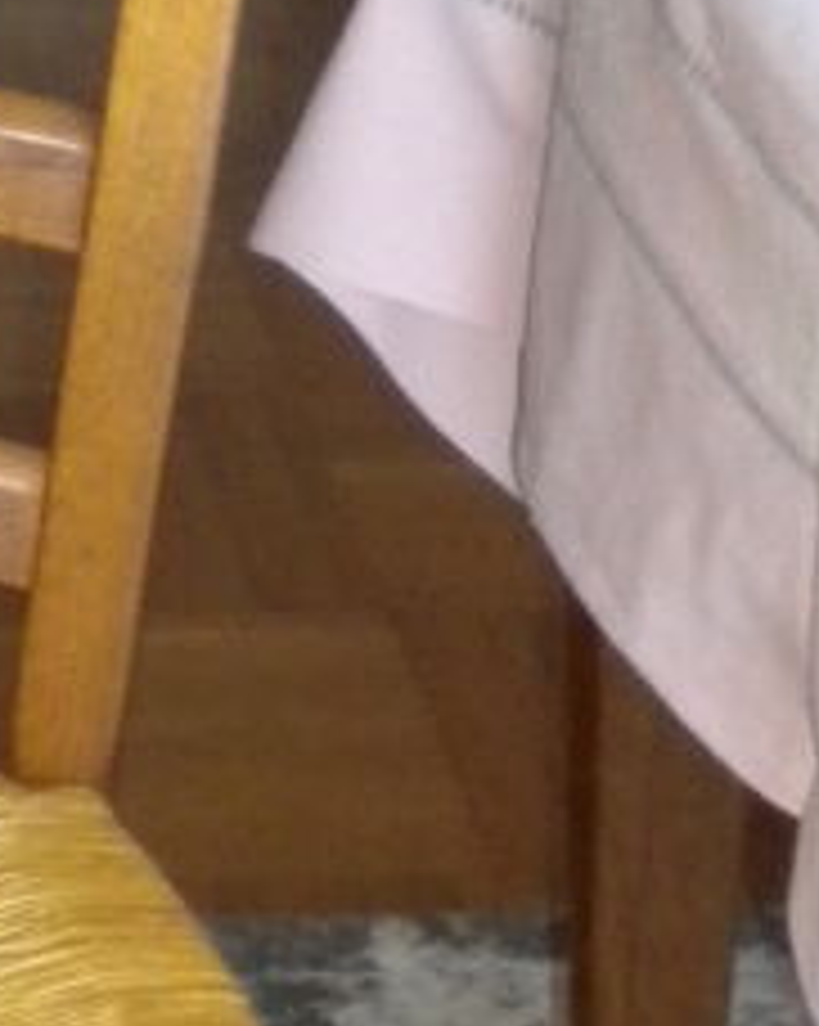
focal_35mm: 150
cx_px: 36
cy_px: 810
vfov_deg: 12.8
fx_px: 4551
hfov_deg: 10.2
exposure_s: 1/30
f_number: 3.1
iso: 400
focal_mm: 6.3
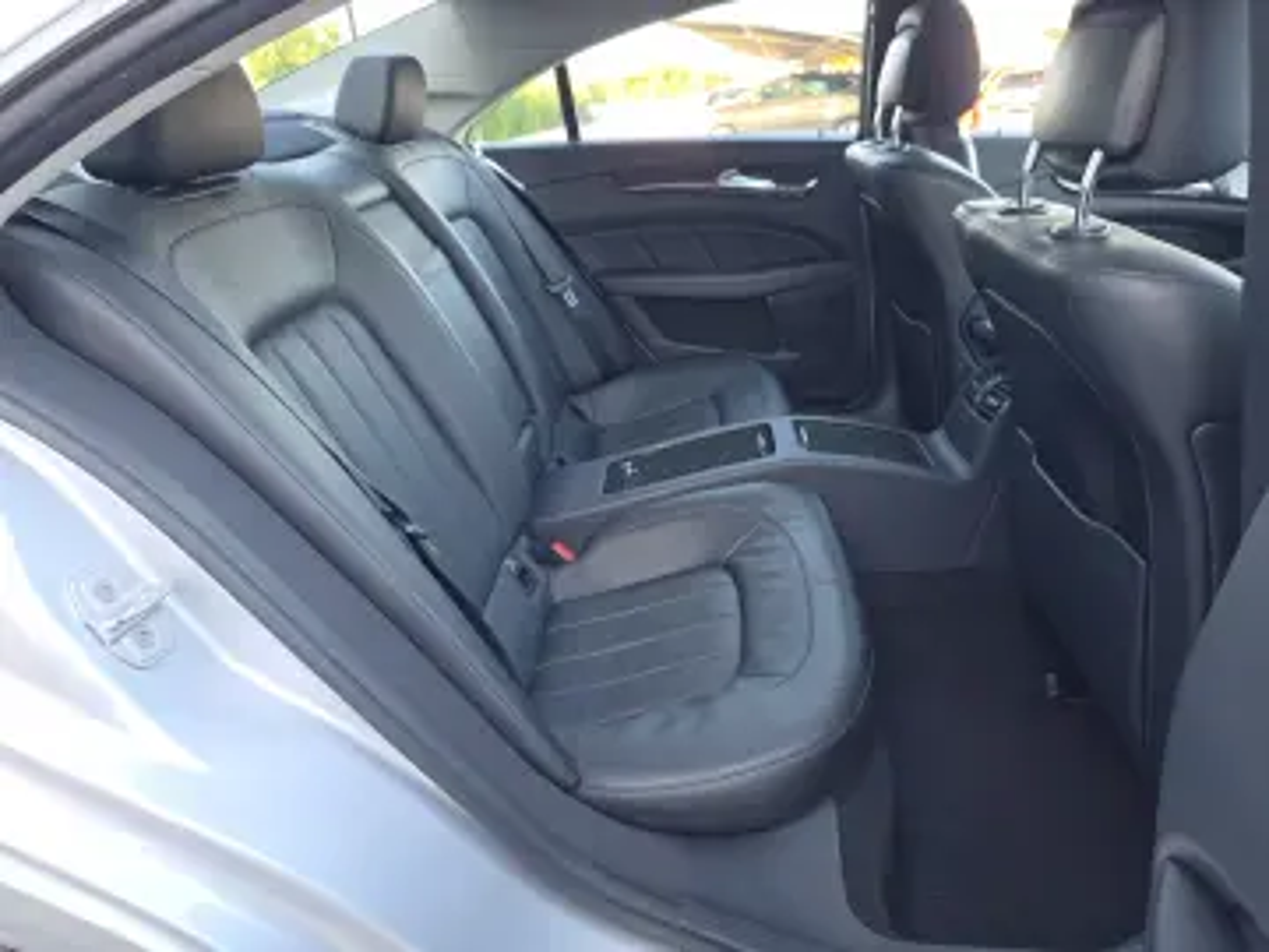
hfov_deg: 73.9
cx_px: 634
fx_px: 843
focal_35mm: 23
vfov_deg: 58.9
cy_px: 476
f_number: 1.7
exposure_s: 1/180
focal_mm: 6.25
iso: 200
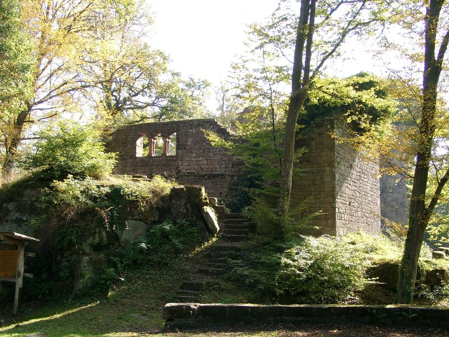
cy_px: 168
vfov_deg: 32.2
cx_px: 224
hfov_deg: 42.1
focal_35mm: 45
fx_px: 584
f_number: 4
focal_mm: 9.29
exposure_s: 1/104
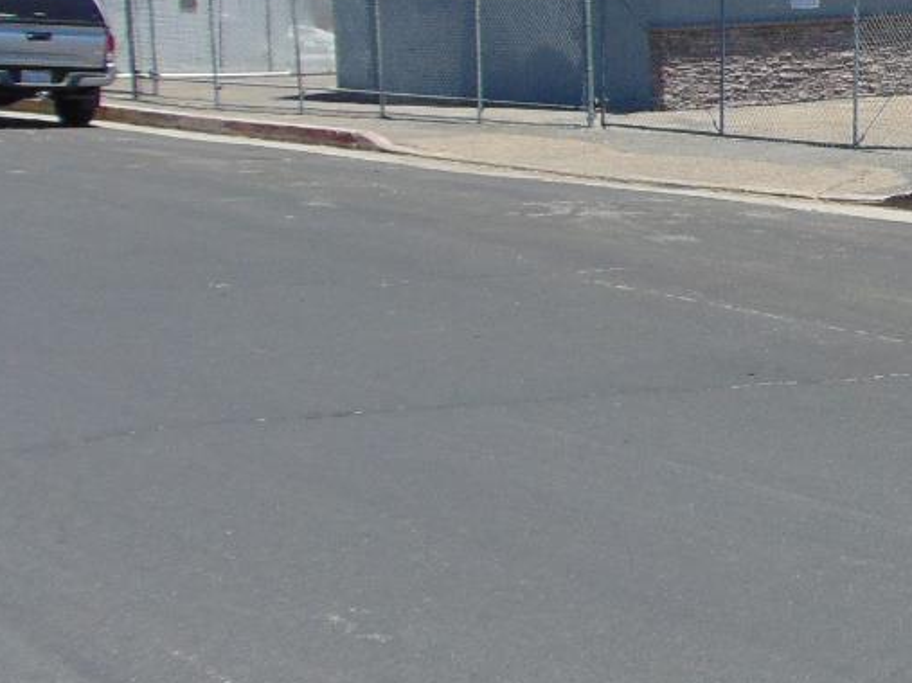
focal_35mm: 74
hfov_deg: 23.2
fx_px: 1949
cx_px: 1196
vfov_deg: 19.8
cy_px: 206
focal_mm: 4.5
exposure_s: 1/250
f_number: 7.7
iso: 80
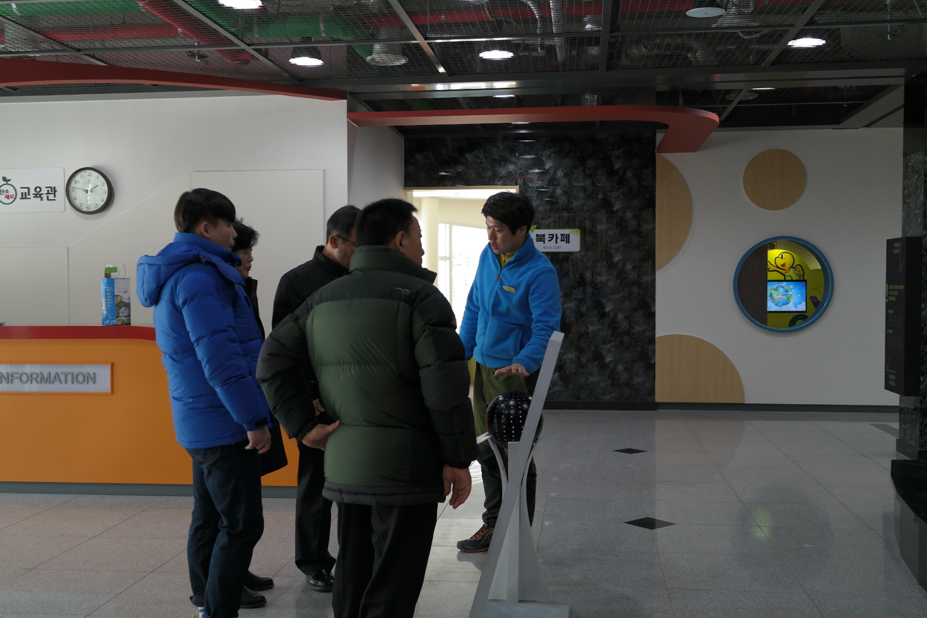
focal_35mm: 36
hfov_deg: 53.1
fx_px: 927
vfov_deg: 36.9
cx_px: 464
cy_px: 309
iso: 200
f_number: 4
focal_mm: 24
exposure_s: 1/50
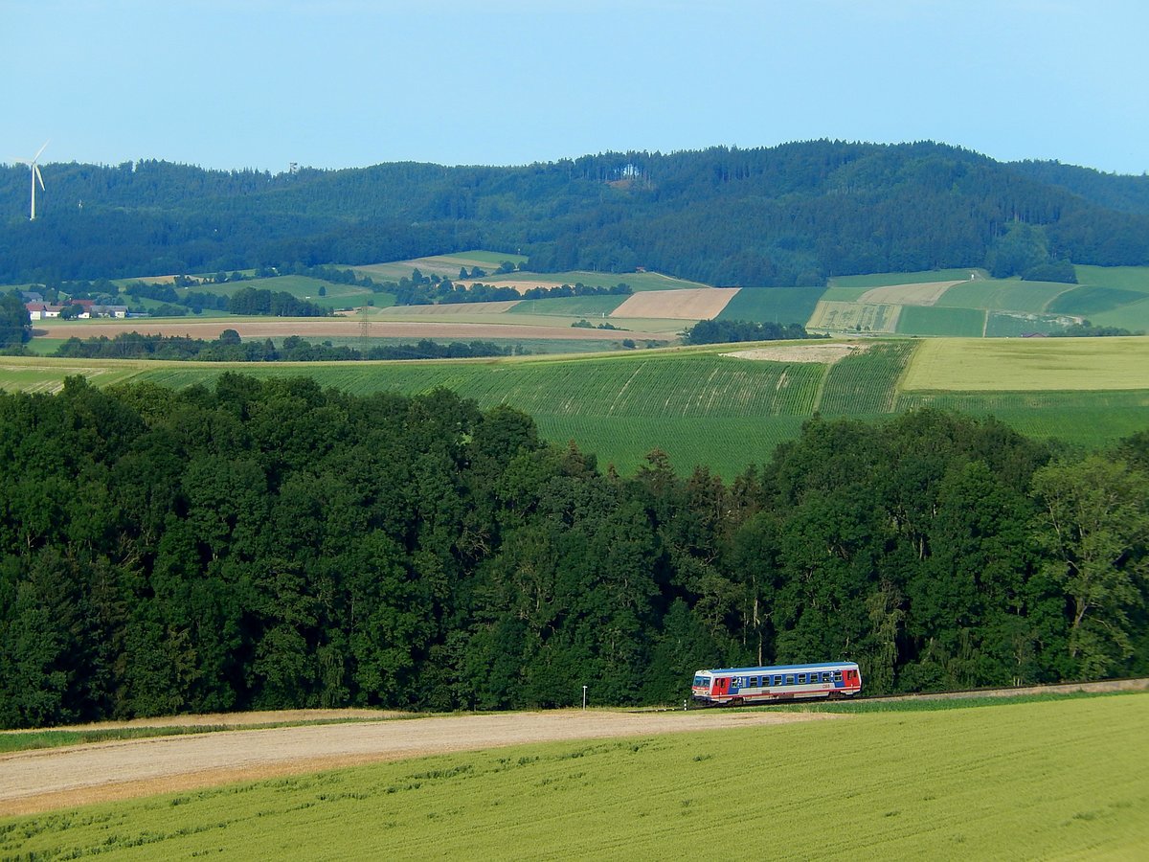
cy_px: 431
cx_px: 574
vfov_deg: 8.0
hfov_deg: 10.7
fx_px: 6141
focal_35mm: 185
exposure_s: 1/320
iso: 125
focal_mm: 33.3
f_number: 5.7
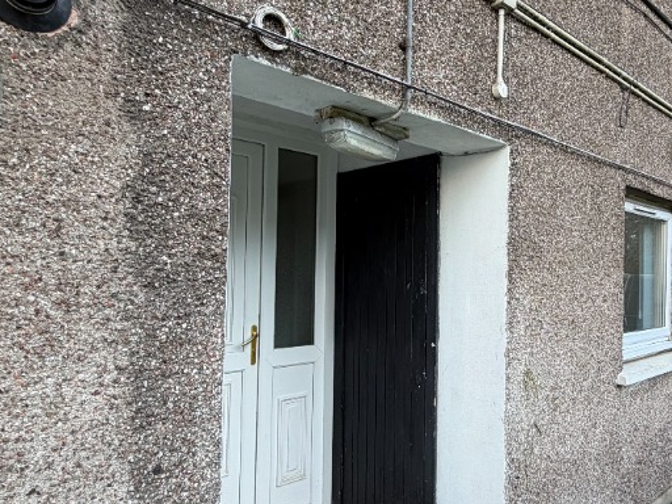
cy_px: 265
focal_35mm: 28
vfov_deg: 49.7
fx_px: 544
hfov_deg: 62.4
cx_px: 429
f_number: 2.2
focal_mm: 2.22
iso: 80
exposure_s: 1/121
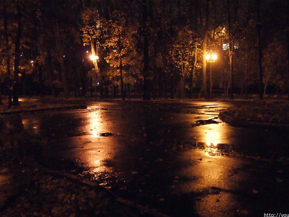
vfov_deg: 39.7
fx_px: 301
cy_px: 109
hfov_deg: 51.2
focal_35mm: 36
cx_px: 163
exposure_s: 1/30
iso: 3200
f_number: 4
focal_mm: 22
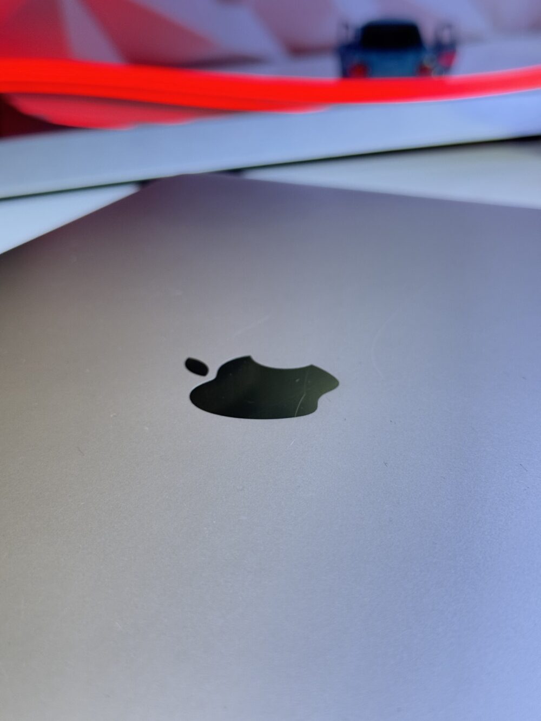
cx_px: 270
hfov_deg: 30.3
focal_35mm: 48
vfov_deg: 39.7
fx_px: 1000
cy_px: 360
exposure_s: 1/60
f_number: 1.78
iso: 250
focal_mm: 6.76
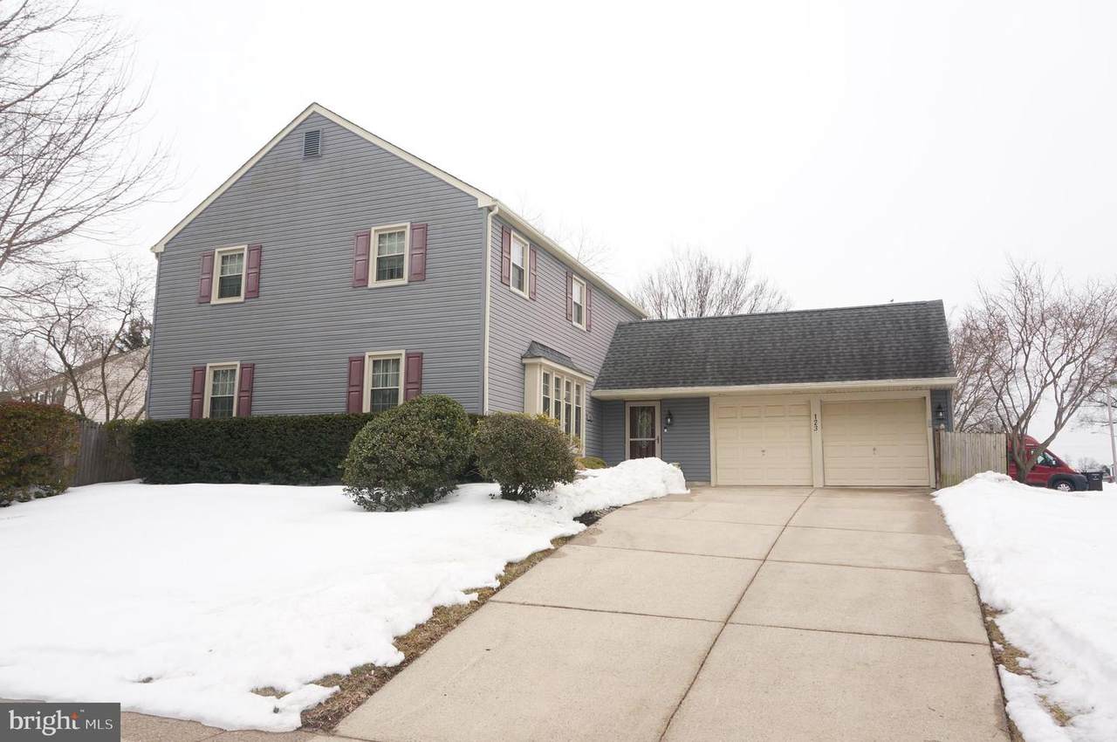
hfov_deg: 67.4
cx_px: 558
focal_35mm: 27
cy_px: 371
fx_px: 837
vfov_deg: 47.8
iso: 200
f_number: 8
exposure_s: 1/100
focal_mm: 18
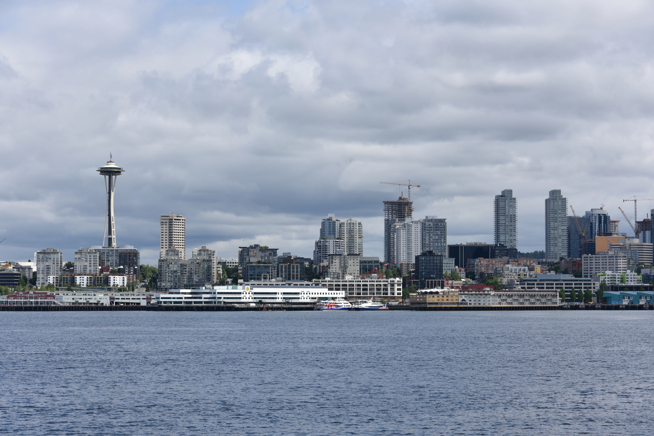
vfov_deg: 16.7
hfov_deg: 24.8
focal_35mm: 82
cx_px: 327
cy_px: 218
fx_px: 1490
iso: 100
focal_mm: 82
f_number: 9
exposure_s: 1/320
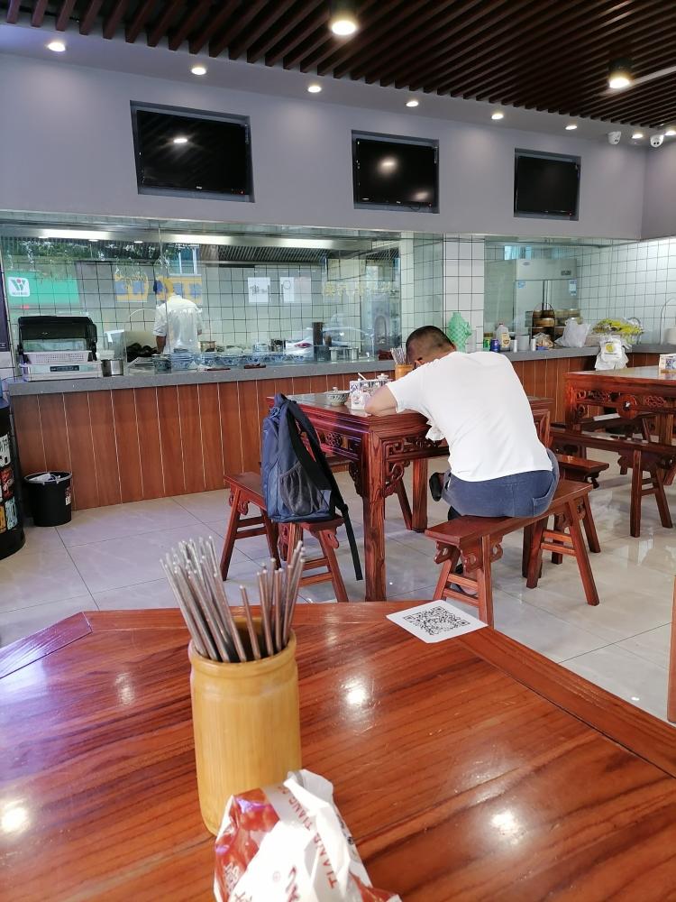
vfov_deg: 67.3
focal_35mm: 26
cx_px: 338
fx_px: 677
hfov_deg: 53.1
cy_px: 451
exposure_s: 1/33.3
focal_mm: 5.4
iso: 200
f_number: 1.8
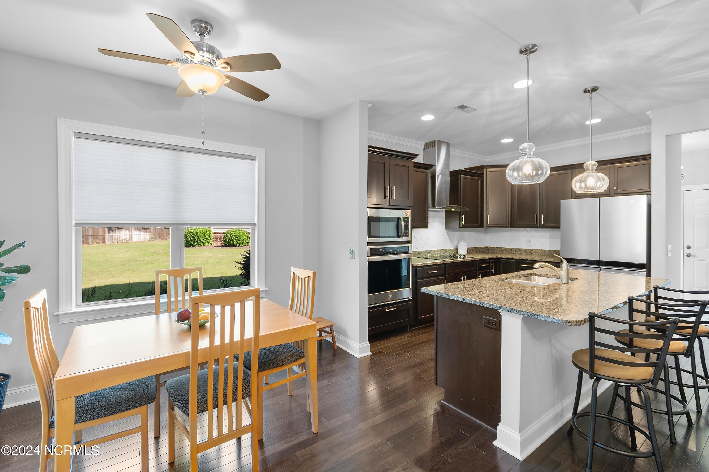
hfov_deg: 100.4
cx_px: 354
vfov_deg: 77.3
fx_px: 295
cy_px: 236
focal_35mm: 15
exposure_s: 1/2
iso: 100
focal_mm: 10
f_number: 4.5
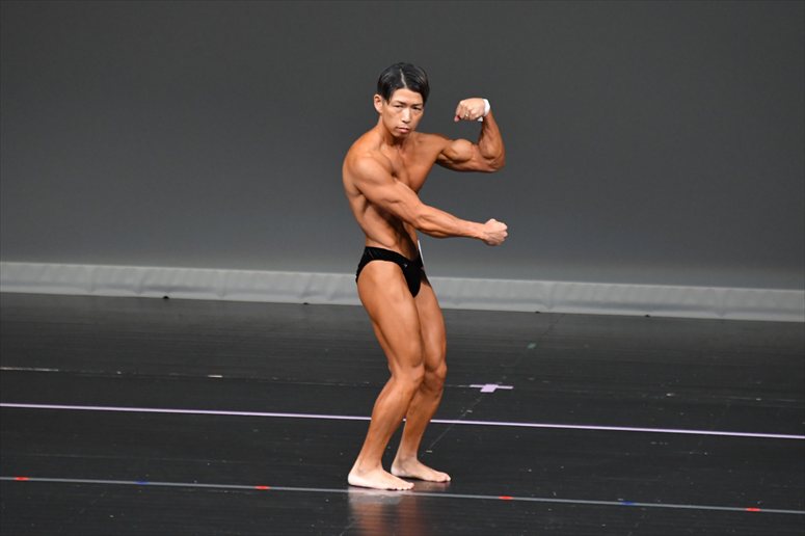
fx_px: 8381
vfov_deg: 3.7
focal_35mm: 375
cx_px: 402
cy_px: 268
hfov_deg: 5.5
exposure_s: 1/400
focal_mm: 250
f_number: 5.6
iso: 4000
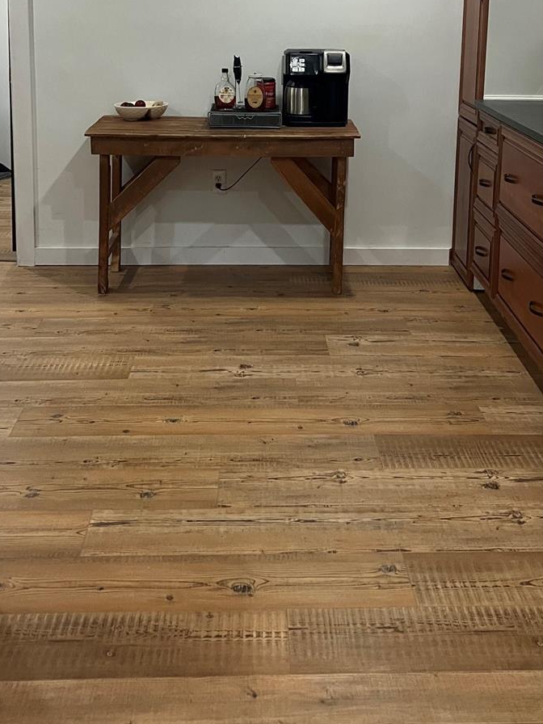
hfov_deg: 30.3
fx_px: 1004
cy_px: 185
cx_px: 292
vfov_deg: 38.7
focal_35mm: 48
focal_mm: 3.99
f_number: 1.8
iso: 200
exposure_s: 1/60
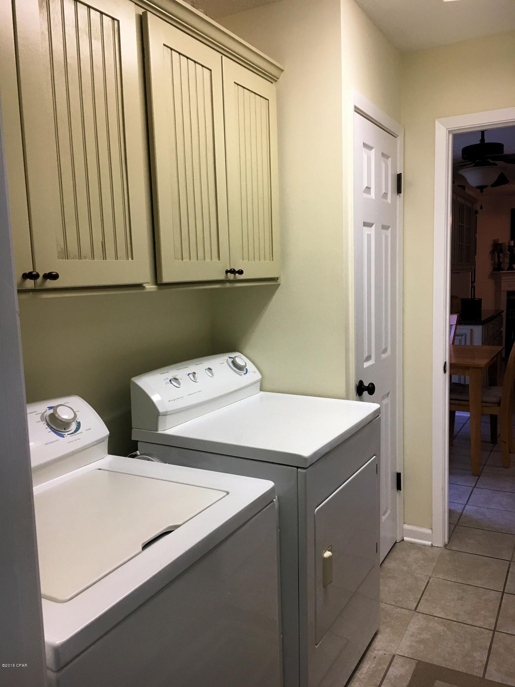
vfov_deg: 61.7
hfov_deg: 48.2
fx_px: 575
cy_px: 344
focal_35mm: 29
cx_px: 258
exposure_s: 1/30
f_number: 2.2
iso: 40
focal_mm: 4.15
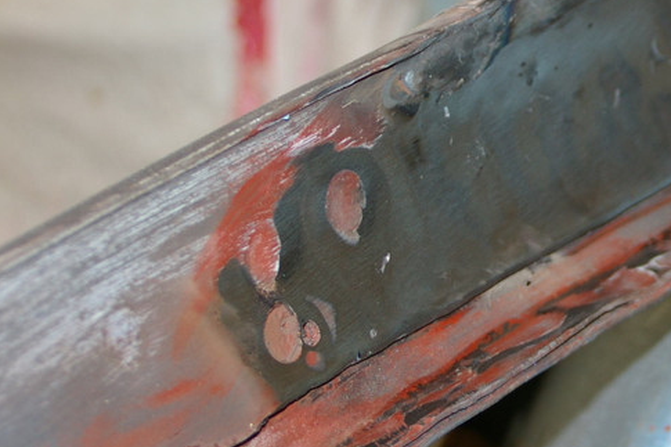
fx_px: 3465
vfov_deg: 7.4
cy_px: 224
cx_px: 619
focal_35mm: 186
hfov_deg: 11.0
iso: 200
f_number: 5.6
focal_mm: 50
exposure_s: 1/60
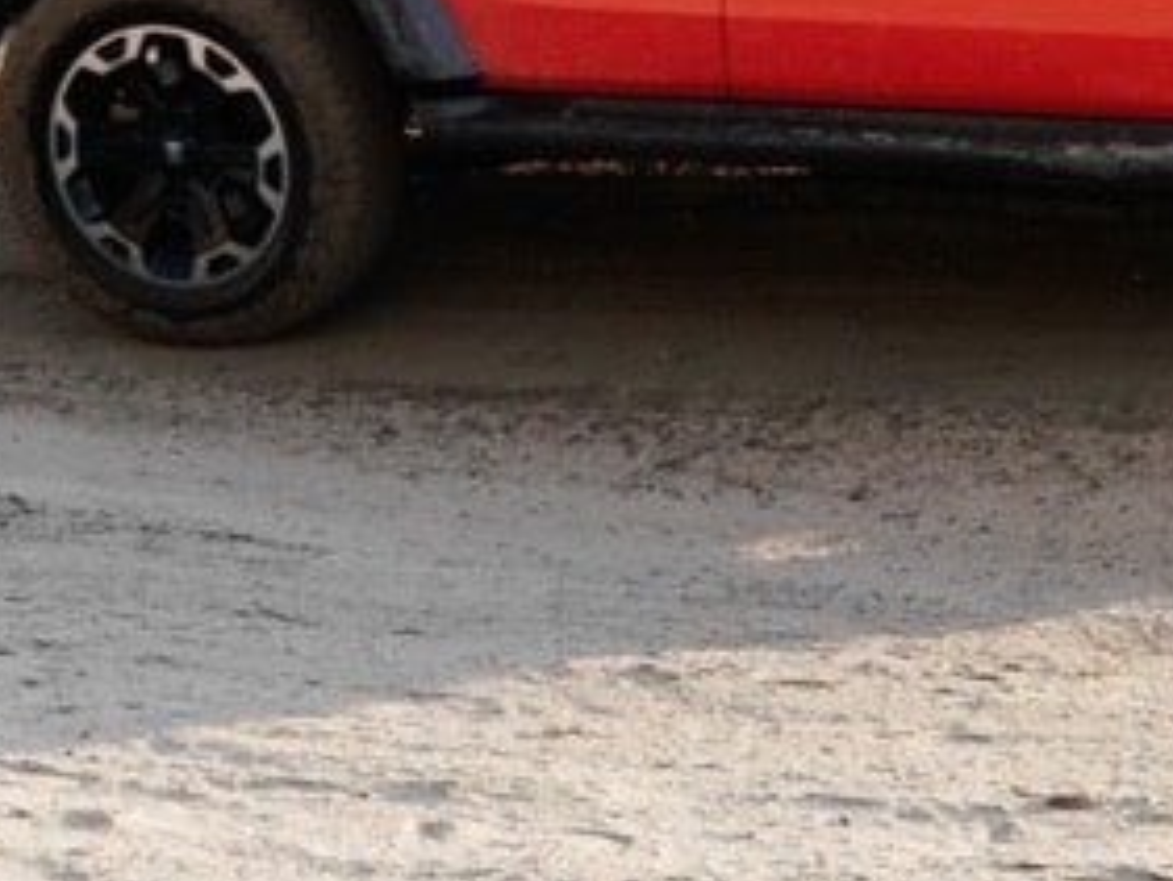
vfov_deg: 8.5
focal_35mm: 171
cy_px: -380
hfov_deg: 11.5
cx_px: 372
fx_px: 5797
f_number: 4
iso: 800
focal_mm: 39
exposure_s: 1/640
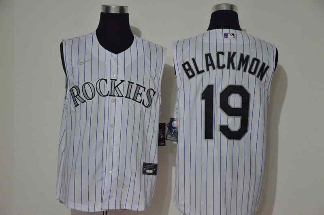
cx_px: 162
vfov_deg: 18.1
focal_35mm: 75
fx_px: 674
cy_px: 108
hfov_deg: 27.0
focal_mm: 50
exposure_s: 1/60
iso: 4000
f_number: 4.8
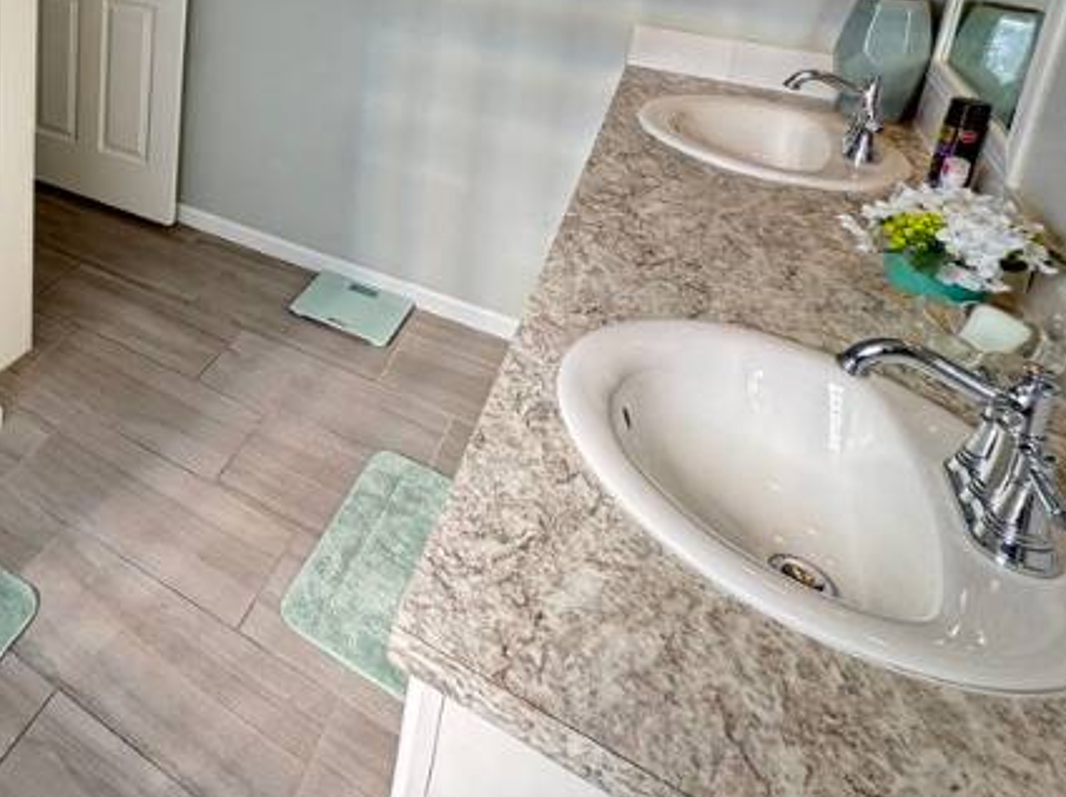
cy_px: 9
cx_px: 63
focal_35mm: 28
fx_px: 862
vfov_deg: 43.1
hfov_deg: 53.5
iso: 64
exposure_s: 1/120
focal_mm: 2.22
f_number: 2.2
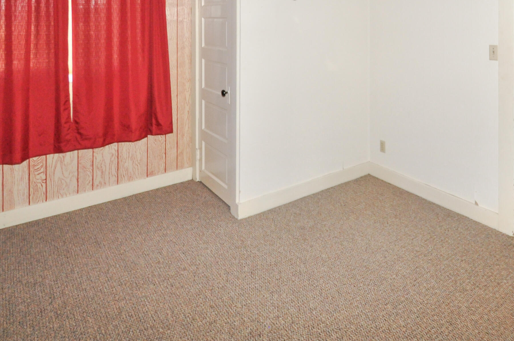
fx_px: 356
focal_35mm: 25
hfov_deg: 69.2
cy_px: 64
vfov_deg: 48.1
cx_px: 349
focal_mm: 10
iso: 800
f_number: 4
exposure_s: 1/60
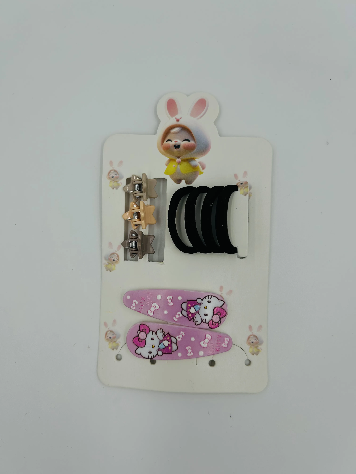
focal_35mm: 26
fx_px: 357
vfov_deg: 67.3
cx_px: 178
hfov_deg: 53.1
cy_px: 237
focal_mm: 5.7
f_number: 1.5
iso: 50
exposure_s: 1/2841
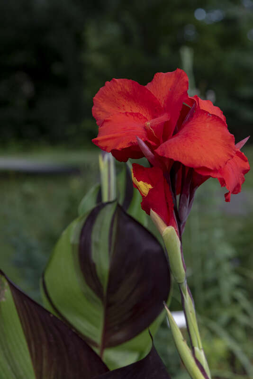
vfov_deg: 30.5
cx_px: 126
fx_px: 695
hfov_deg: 20.6
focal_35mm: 66
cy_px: 190
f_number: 5
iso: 200
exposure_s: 1/200
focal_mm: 66
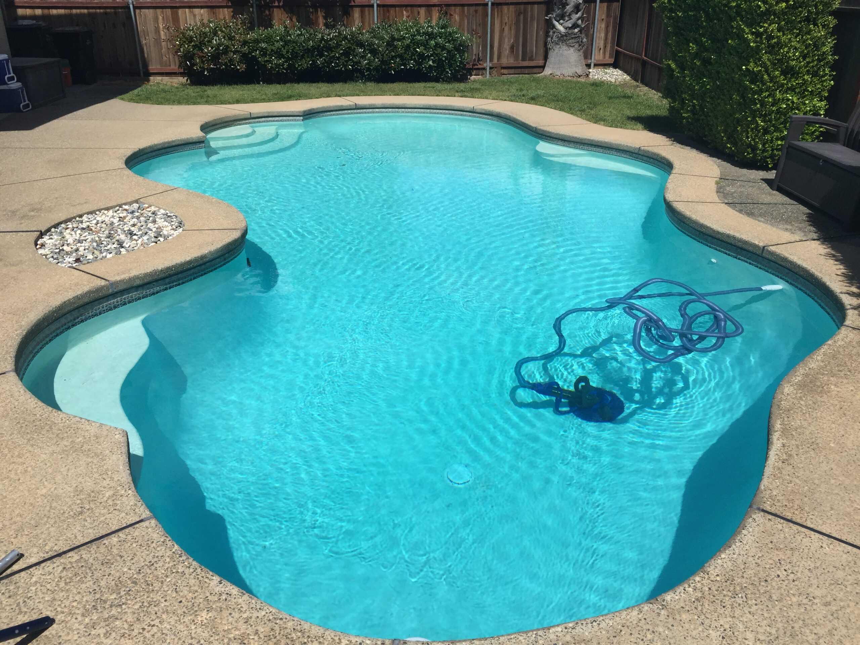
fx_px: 720
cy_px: 322
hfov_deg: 61.7
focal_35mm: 29
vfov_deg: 48.2
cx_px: 430
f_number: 2.2
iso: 32
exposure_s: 1/3968
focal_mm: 4.15
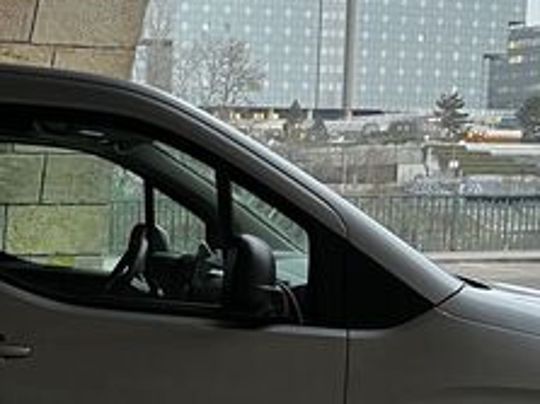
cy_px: 399
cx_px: -41
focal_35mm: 86
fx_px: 1341
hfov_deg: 21.7
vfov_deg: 16.8
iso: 500
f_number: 1.5
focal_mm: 5.7
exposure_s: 1/44
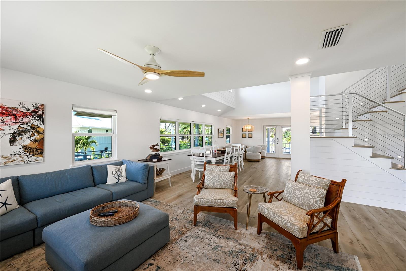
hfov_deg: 104.3
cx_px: 203
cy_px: 136
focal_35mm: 14
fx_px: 158
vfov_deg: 81.2
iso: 800
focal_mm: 14
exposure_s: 1/50
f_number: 8
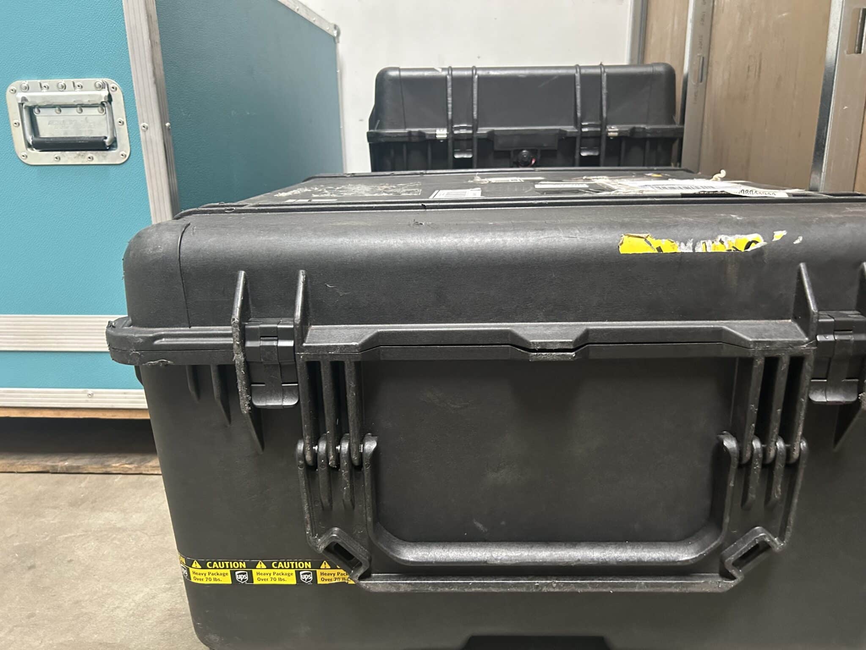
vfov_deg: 53.1
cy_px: 325
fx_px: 650
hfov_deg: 67.3
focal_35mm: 26
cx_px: 433
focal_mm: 5.7
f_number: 1.5
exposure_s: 1/60
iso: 500
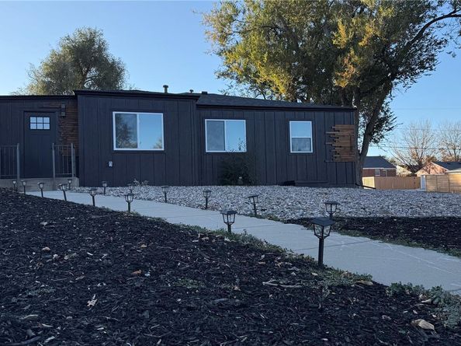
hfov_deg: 71.6
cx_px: 230
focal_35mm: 24
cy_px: 173
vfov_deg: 56.8
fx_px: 319
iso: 80
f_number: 1.78
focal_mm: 6.76
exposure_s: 1/1949
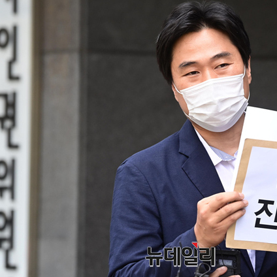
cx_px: 179
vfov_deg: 4.6
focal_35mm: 385
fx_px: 3486
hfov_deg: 4.6
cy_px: 138
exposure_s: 1/400
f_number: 8
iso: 1000
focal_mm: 300
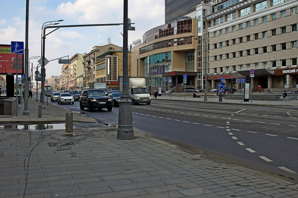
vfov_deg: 36.9
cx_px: 149
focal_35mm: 36
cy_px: 99
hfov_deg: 53.1
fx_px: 298
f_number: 8
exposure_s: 1/160
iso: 100
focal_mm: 24
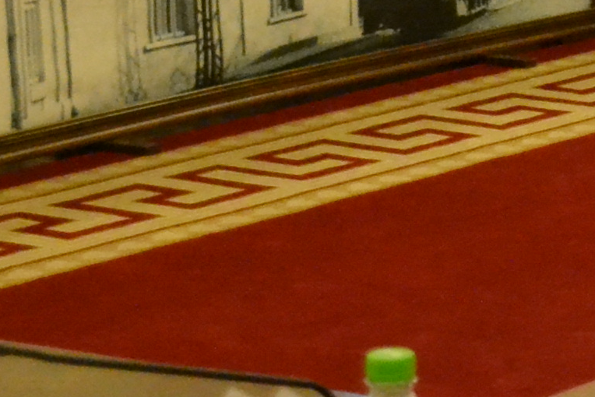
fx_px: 3588
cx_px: 1381
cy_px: -172
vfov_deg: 6.3
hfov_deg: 8.7
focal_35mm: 217
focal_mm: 24
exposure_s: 1/200
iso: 3200
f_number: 3.8
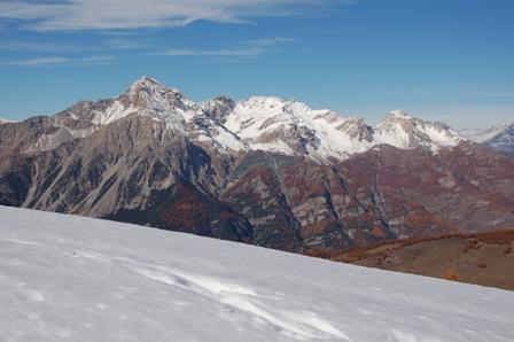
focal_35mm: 51
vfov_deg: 26.4
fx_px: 728
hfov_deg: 38.9
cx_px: 257
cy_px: 171
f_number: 11
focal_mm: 34
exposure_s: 1/500
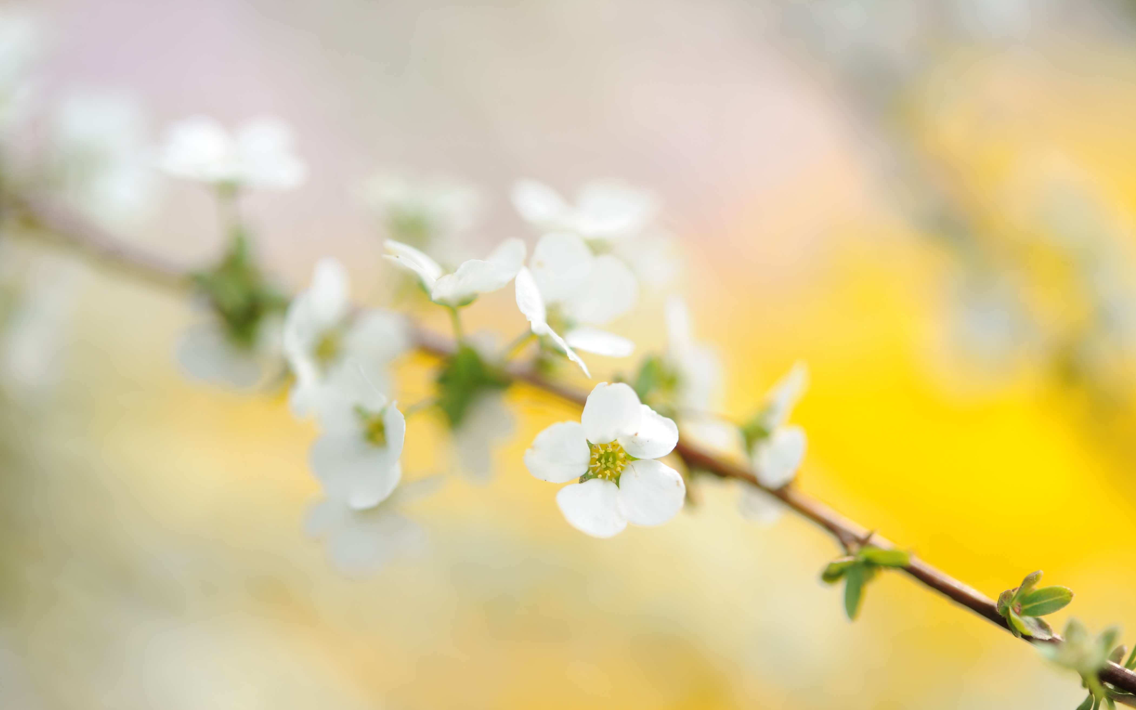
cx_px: 576
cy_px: 335
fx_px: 1920
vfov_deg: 21.0
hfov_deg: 33.0
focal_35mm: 62
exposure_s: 1/640
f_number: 3.3
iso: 200
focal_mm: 60
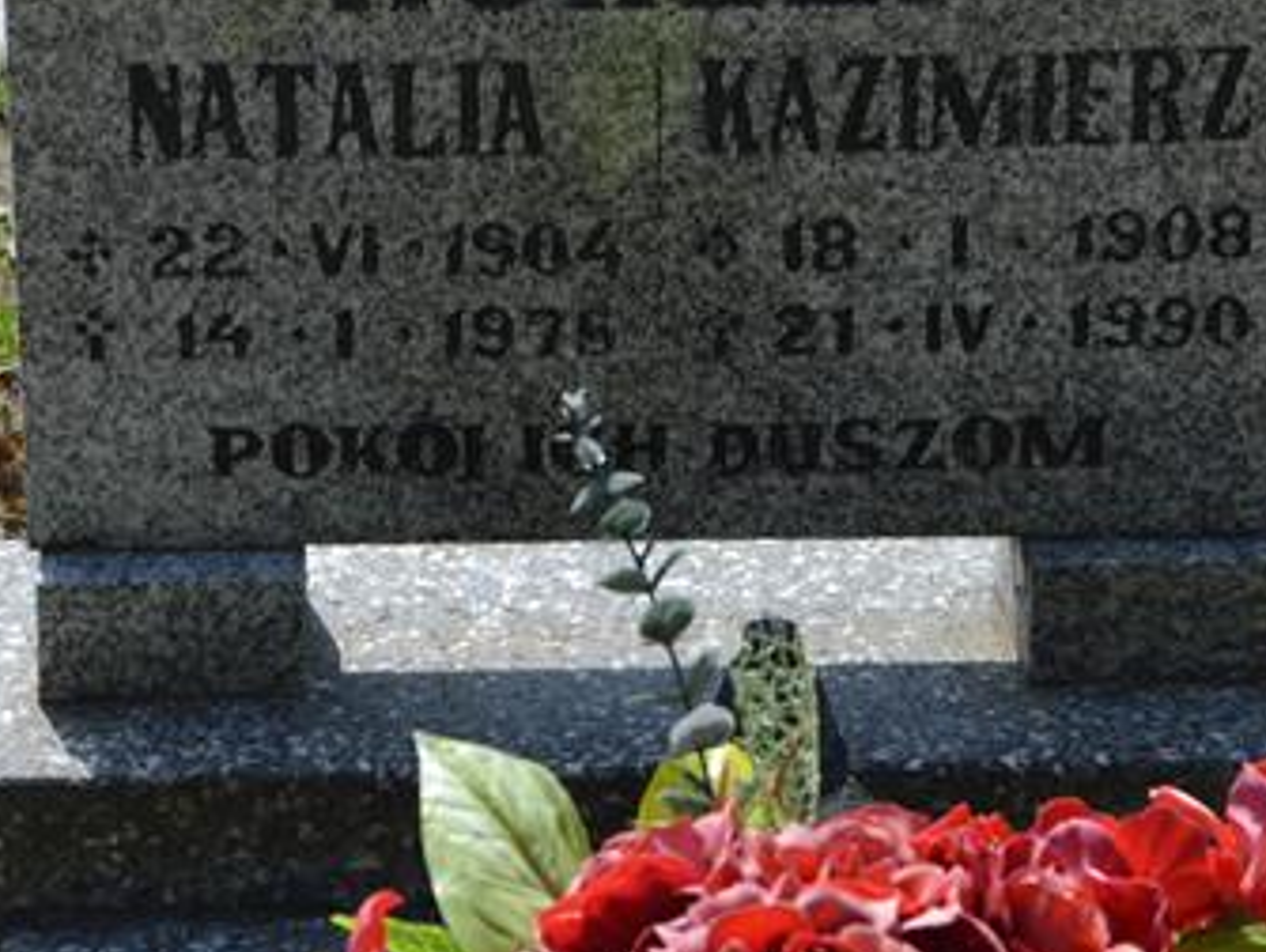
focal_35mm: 132
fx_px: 4833
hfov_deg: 14.9
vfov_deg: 11.2
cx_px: 510
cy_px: 272
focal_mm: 48
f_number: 7.1
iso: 100
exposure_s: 1/200
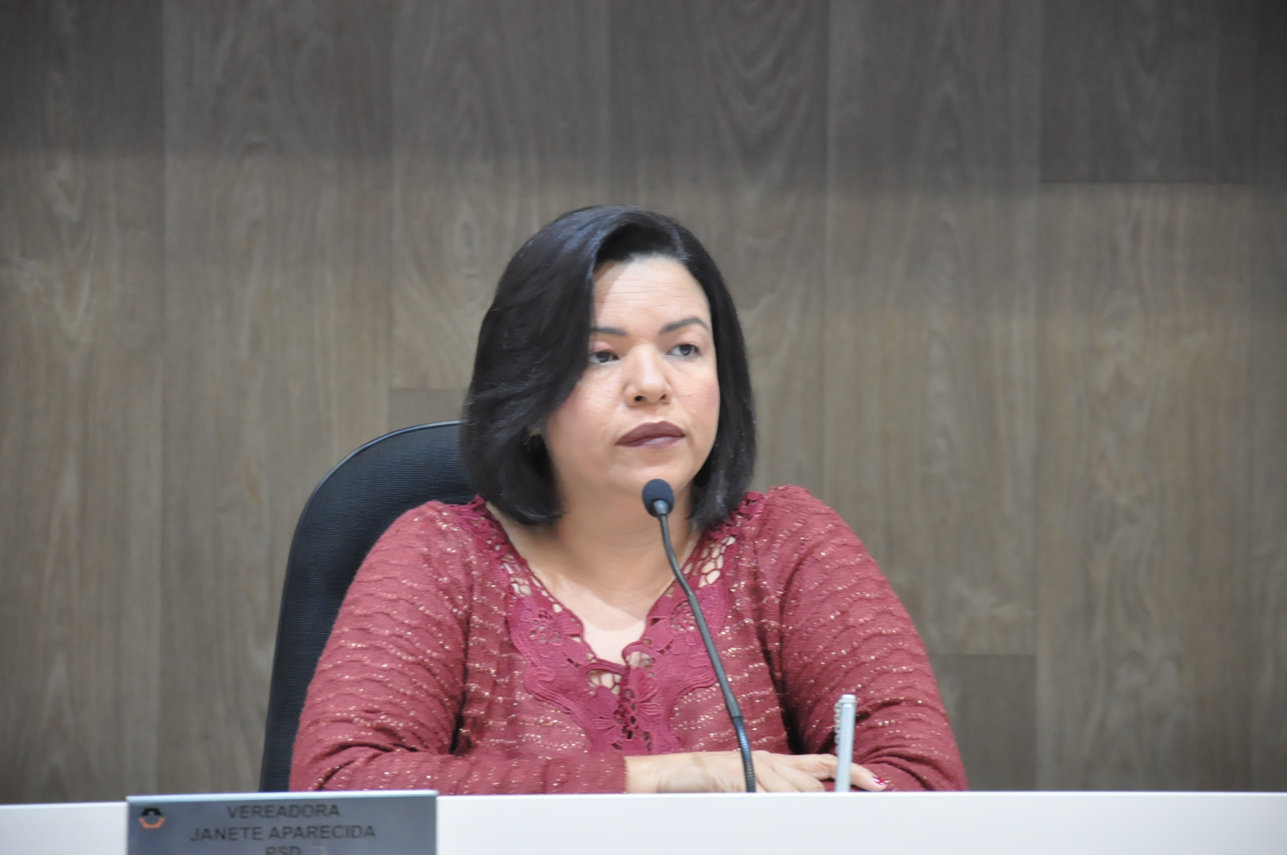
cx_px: 644
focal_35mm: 158
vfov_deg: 8.7
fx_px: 5624
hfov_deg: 13.1
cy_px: 428
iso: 2000
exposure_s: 1/50
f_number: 5.6
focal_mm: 105
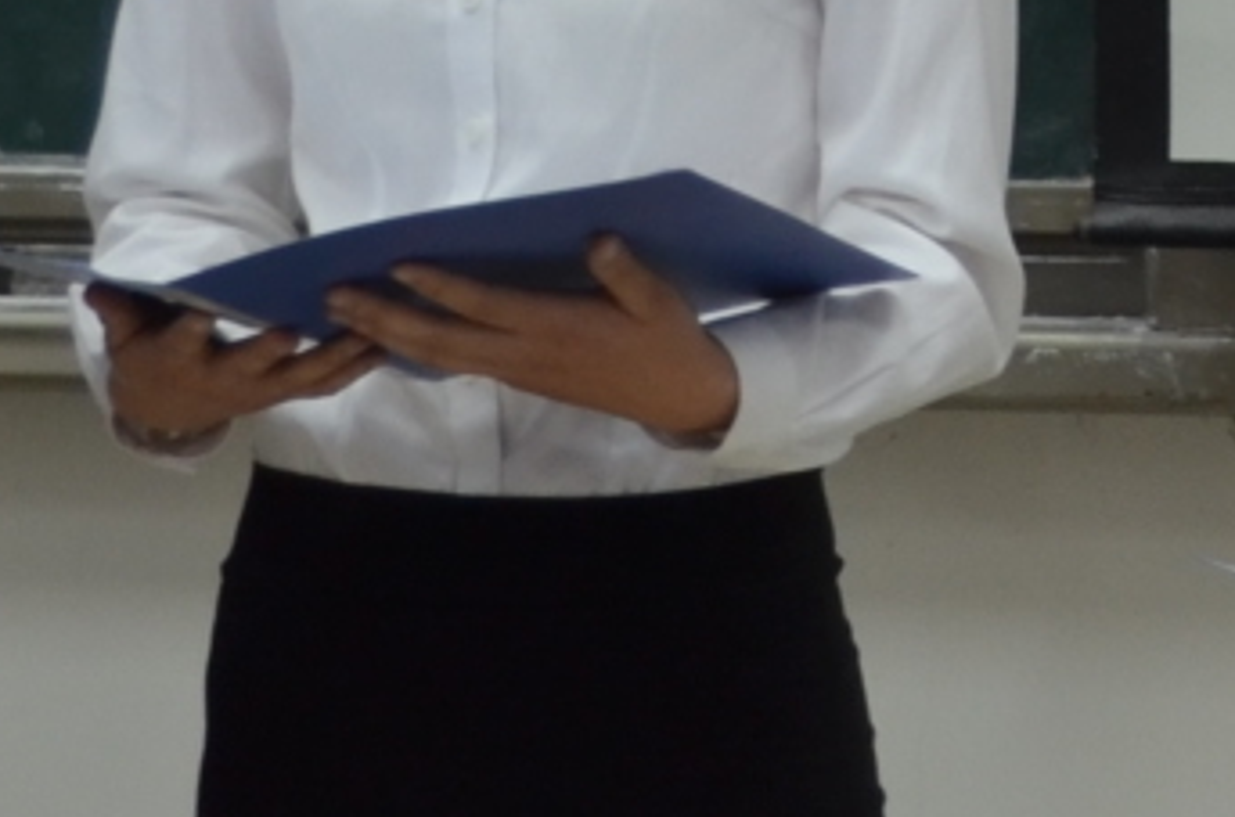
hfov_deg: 7.2
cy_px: -565
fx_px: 9583
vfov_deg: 4.8
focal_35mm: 280
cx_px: 2250
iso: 160
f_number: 4.2
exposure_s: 1/25
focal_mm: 26
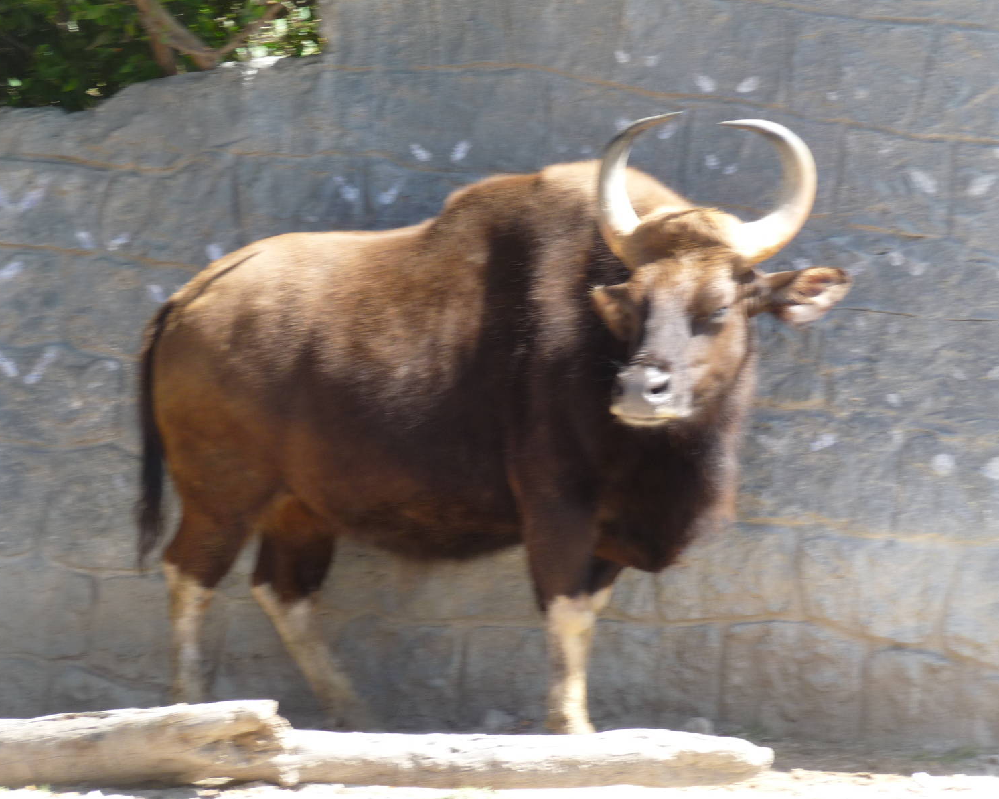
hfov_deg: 14.4
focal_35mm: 134
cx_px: 494
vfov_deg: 11.5
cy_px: 401
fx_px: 3961
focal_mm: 21.8
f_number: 4.7
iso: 100
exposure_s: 1/100
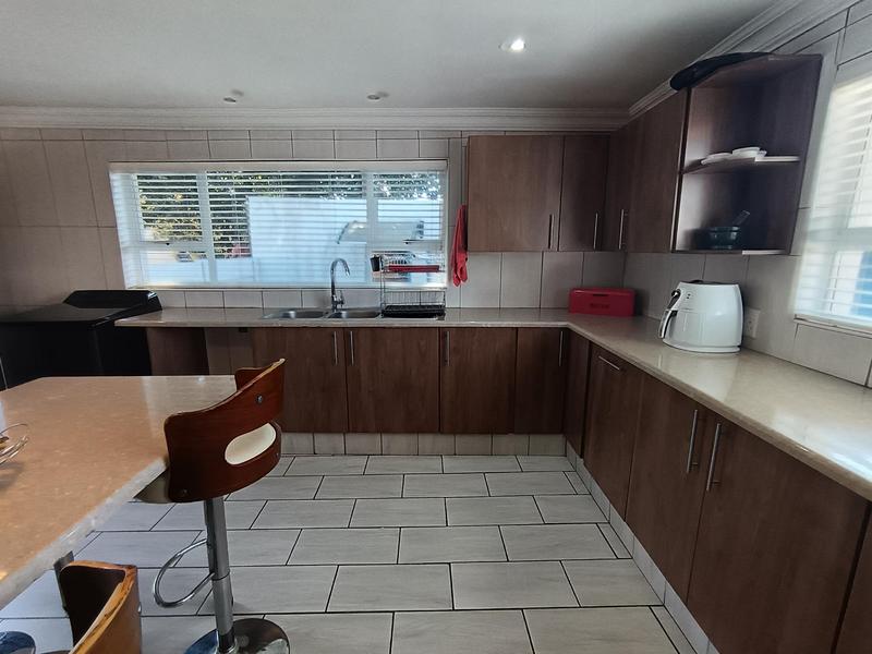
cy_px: 327
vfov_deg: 74.7
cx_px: 436
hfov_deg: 91.0
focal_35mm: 17
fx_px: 428
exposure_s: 1/100
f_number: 2.2
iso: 474
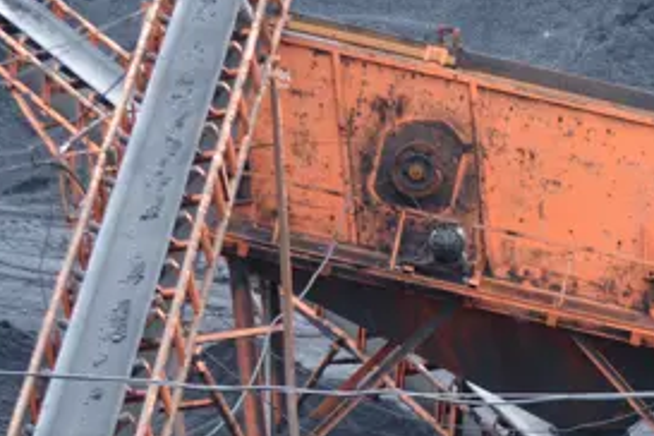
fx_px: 4660
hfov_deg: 8.0
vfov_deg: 5.4
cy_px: 313
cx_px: 762
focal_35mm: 257
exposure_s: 1/125
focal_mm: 55
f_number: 5.6
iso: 200
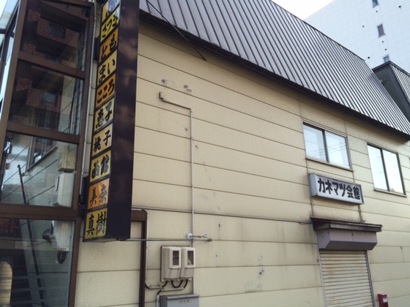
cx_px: 205
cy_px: 154
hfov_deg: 61.7
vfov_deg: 48.2
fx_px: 343
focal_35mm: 29
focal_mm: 4.15
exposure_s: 1/578
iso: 32
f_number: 2.2
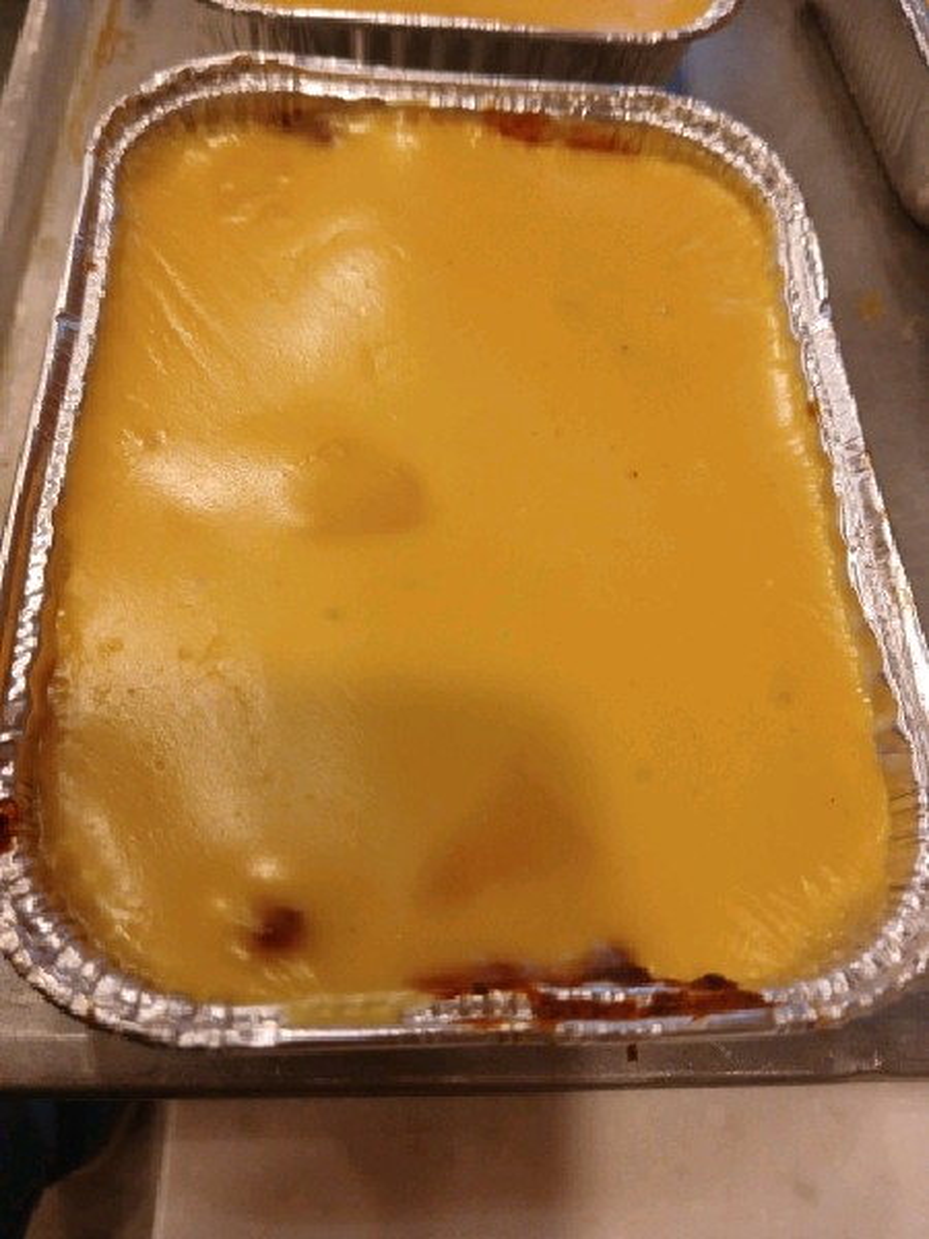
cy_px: 620
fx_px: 966
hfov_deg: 51.4
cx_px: 464
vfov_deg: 65.3
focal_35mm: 27
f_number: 1.8
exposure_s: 1/60.2
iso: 160
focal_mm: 4
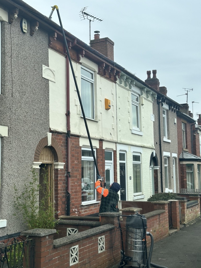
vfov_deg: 39.6
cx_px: 100
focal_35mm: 48
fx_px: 371
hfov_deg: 30.3
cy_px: 134
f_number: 1.78
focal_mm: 6.86
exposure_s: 1/1019
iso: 64
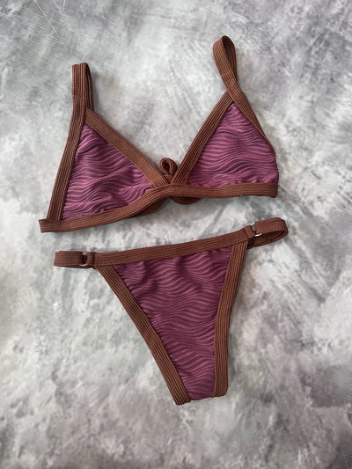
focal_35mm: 26
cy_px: 234
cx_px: 176
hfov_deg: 53.1
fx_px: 352
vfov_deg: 67.3
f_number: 1.6
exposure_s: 1/66
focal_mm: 5.1
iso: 125
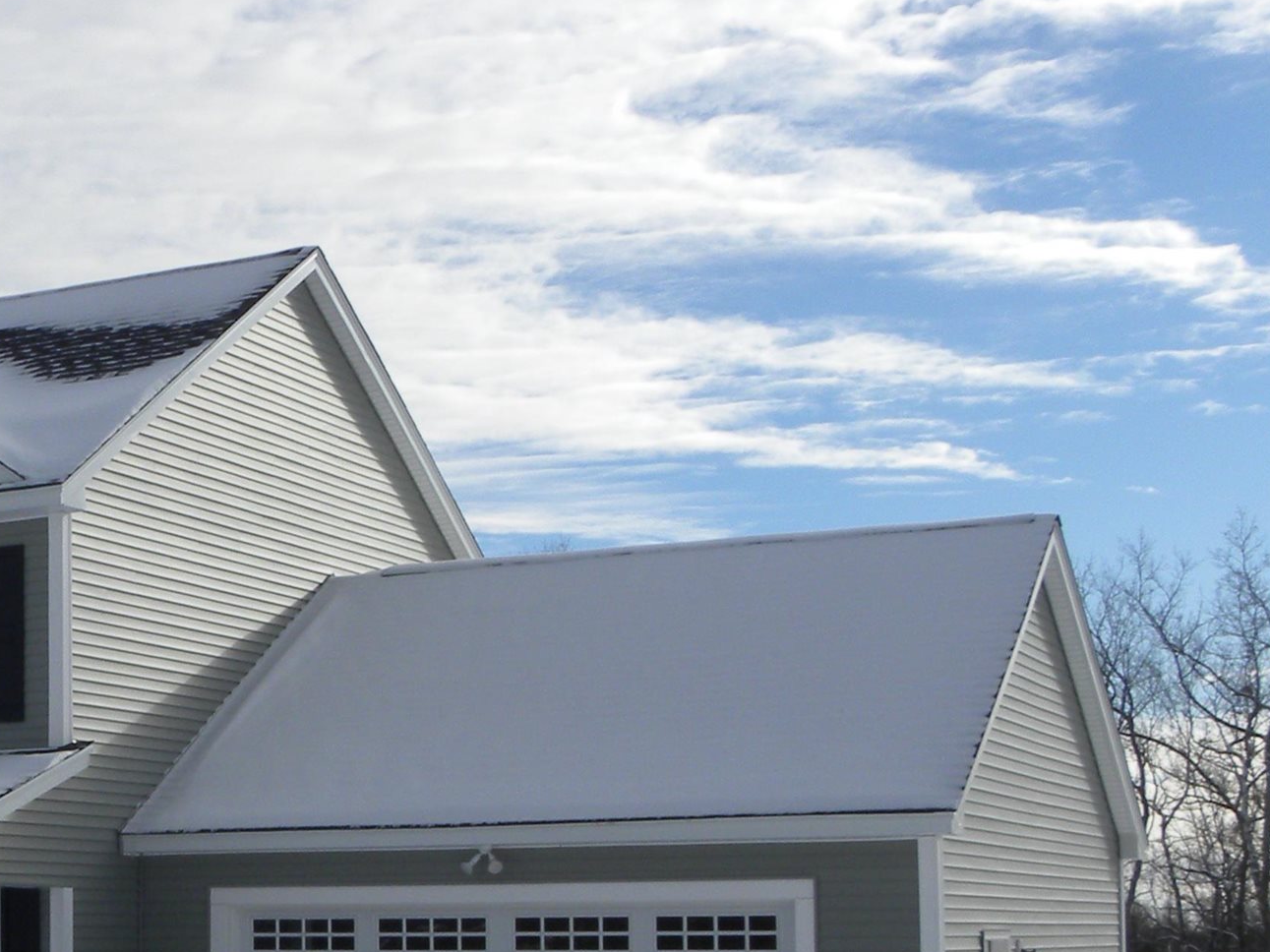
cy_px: 752
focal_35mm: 69
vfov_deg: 21.1
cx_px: 21
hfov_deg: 26.7
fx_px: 2531
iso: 64
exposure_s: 1/369
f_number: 7.1
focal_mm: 5.2
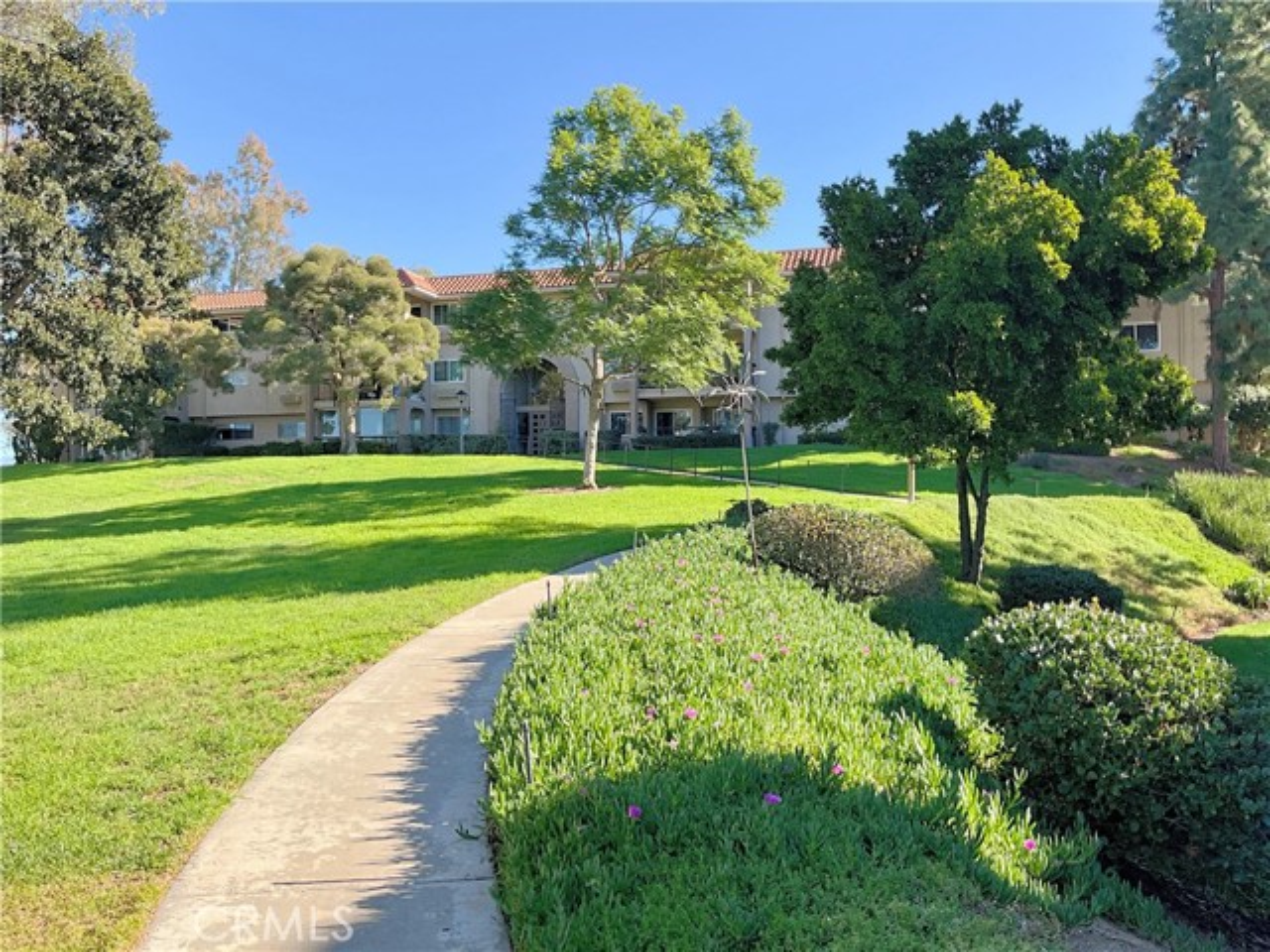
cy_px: 476
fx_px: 1064
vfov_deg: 48.2
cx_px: 635
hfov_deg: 61.7
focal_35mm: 29
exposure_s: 1/683
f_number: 1.8
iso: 25
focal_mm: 3
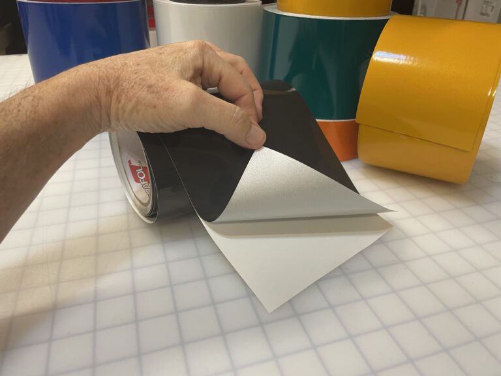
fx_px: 376
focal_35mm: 26
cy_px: 188
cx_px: 250
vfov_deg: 53.1
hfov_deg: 67.3
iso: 100
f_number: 1.6
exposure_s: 1/60
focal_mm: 4.2
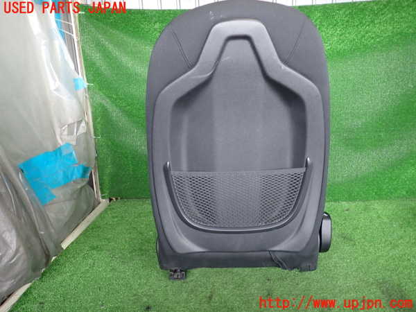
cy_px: 156
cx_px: 208
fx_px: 300
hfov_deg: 69.4
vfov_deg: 54.9
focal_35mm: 25
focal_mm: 4.5
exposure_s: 1/50
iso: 200
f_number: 2
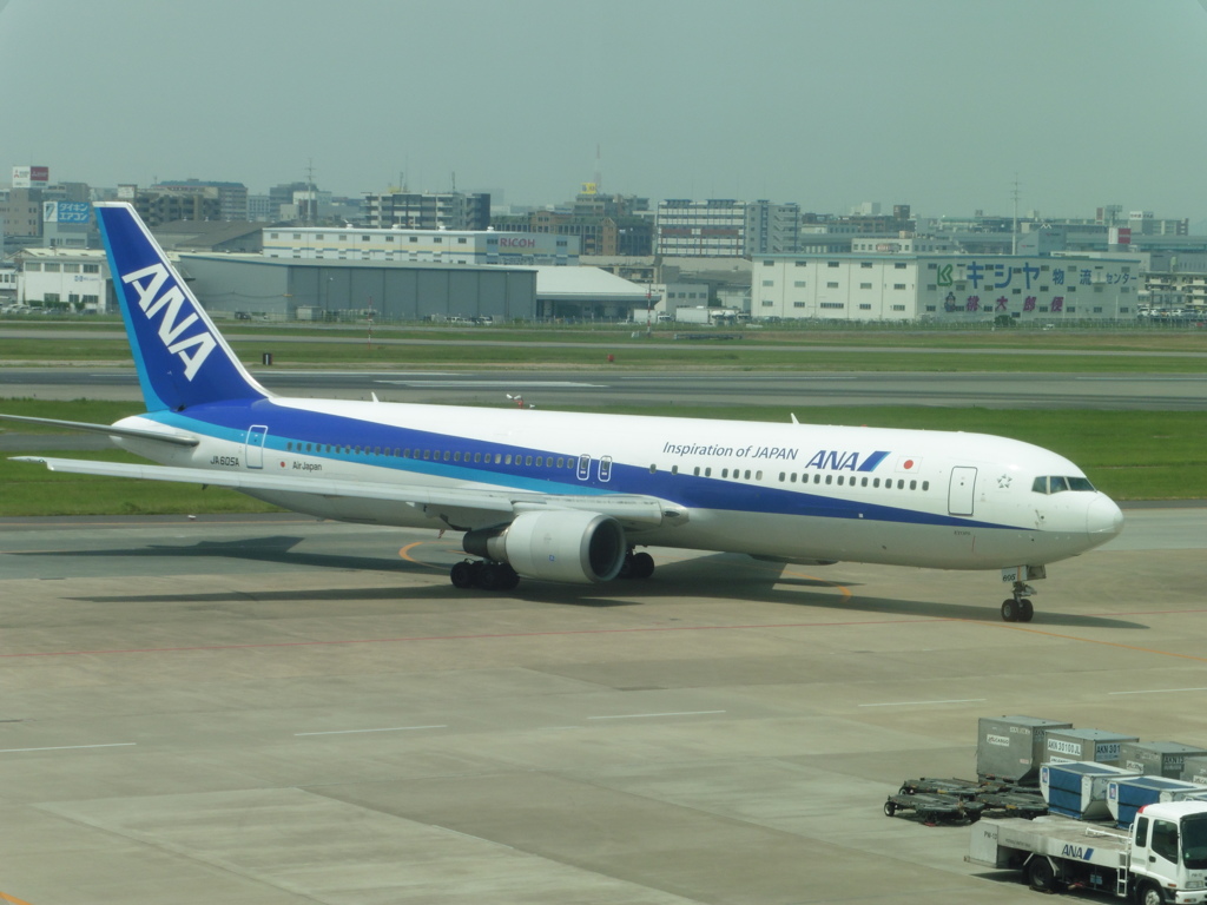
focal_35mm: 115
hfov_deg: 17.1
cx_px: 604
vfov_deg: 12.9
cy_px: 452
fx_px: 4010
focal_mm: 20.6
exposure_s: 1/320
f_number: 6.3
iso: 100
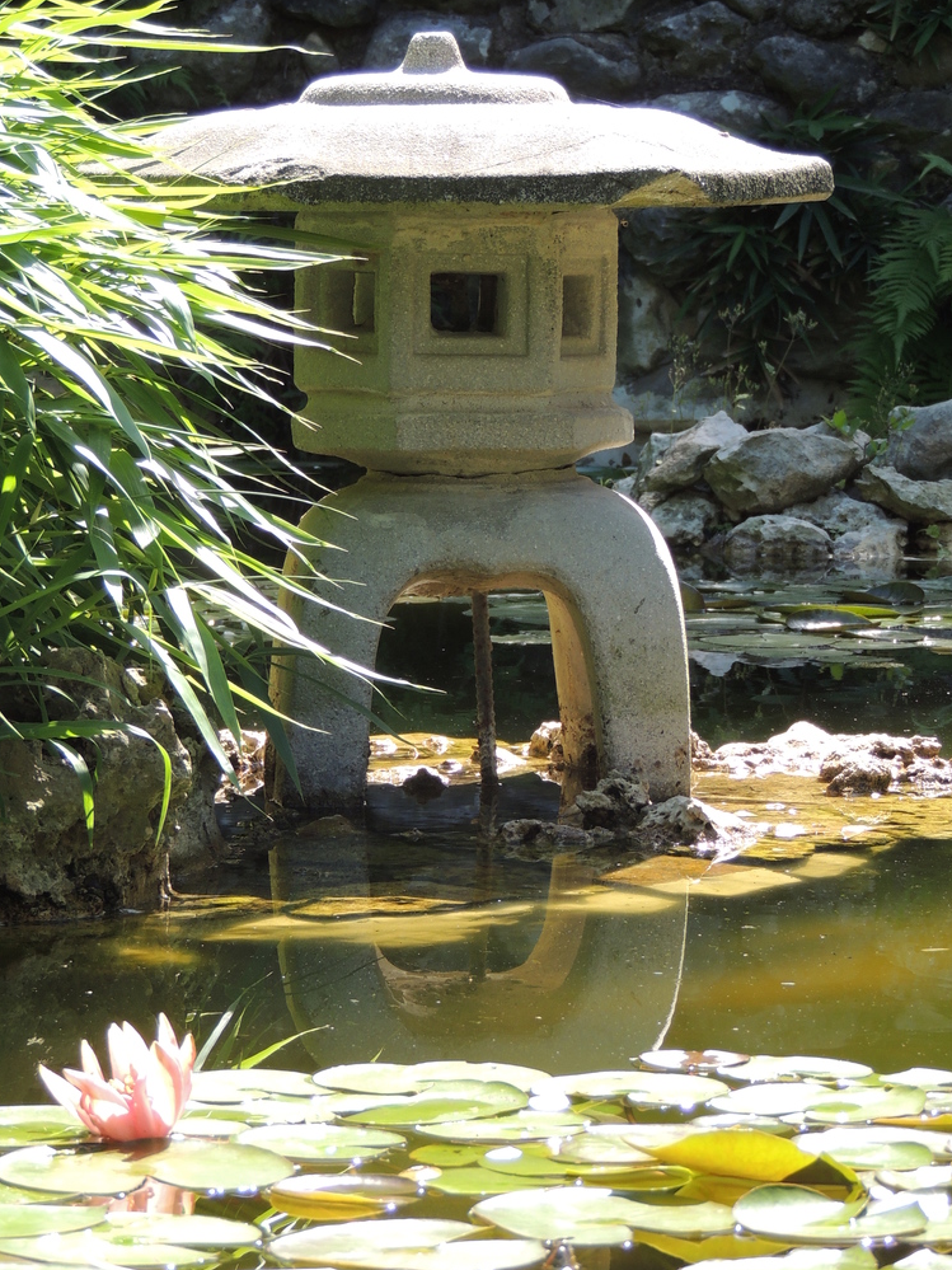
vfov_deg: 11.4
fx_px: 6345
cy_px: 703
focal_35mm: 173
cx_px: 459
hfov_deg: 8.6
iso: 100
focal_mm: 24
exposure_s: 1/160
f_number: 4.3
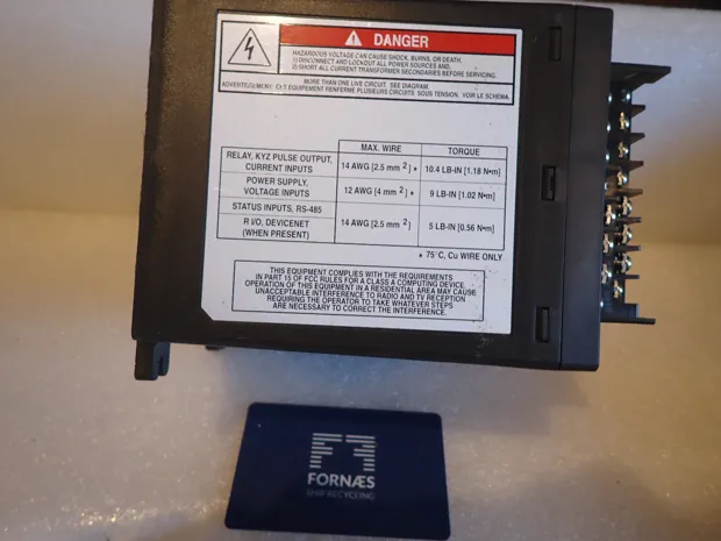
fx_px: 521
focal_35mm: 25
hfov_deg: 69.4
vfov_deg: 54.9
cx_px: 360
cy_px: 270
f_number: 2
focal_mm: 4.5
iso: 200
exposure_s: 1/60
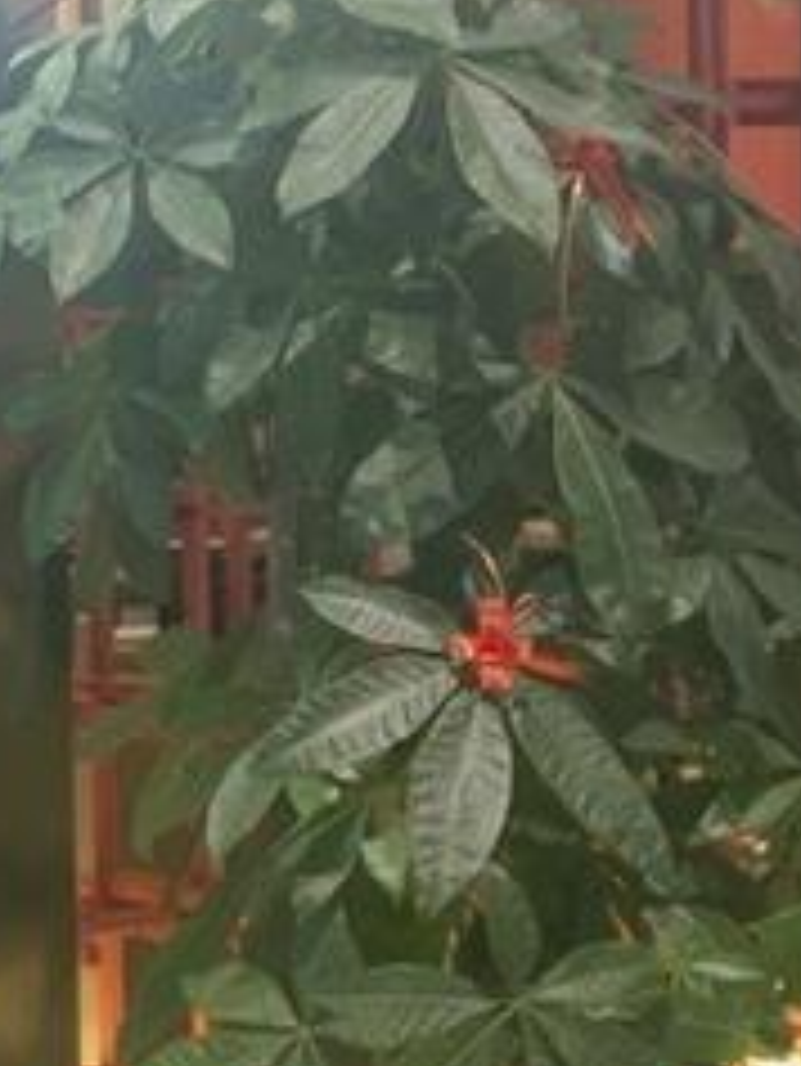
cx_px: -752
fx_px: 7675
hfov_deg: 5.8
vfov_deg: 7.8
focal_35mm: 249
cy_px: -504
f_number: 1.6
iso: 125
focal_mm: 5.1
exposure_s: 1/100
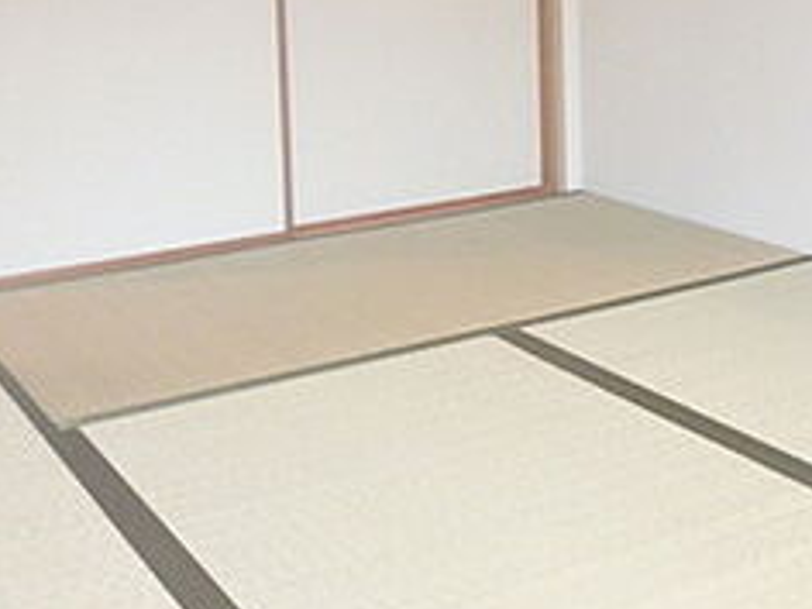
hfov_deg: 33.8
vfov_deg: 24.6
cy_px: 17
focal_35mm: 57
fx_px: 1337
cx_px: 378
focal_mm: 3.7
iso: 800
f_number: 3.5
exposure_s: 1/40
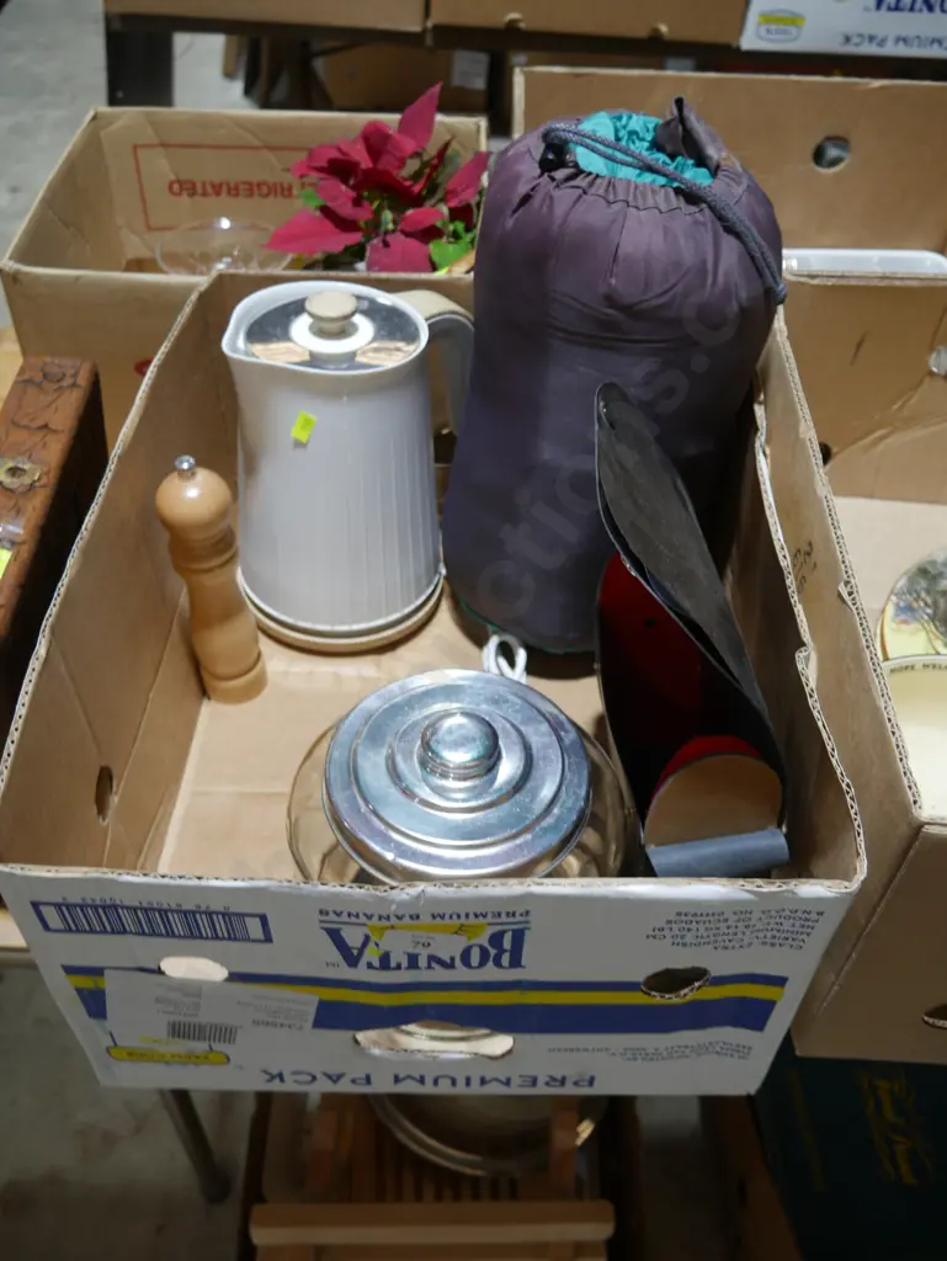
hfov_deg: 46.8
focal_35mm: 30
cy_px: 630
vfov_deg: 59.9
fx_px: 1093
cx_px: 474
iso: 200
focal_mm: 15
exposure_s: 1/60
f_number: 3.6
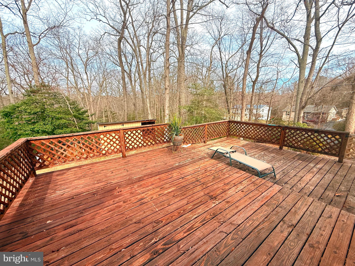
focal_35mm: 14
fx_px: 144
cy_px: 133
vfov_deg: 85.7
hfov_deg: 102.1
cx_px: 178
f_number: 2.2
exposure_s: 1/607
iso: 50
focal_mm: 2.22
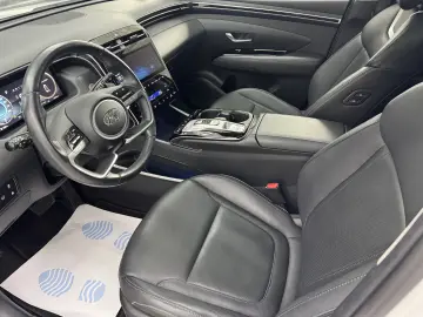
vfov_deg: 56.8
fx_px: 293
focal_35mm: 24
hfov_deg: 71.6
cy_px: 158
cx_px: 212
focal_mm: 6.76
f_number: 1.78
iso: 800
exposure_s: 1/50
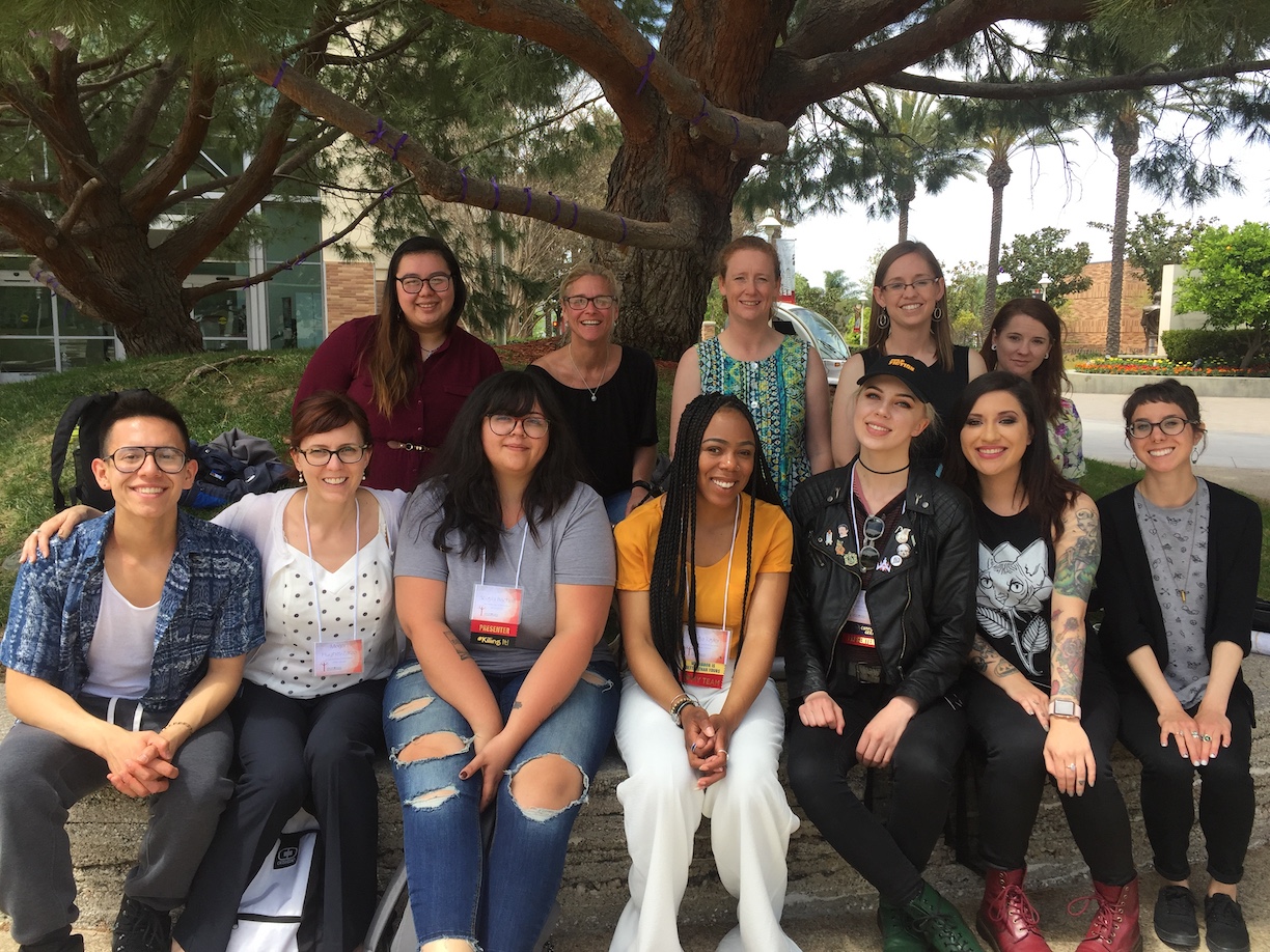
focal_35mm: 29
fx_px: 1064
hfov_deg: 61.7
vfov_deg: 48.2
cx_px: 635
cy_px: 476
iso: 32
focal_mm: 4.15
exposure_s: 1/618
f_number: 2.2
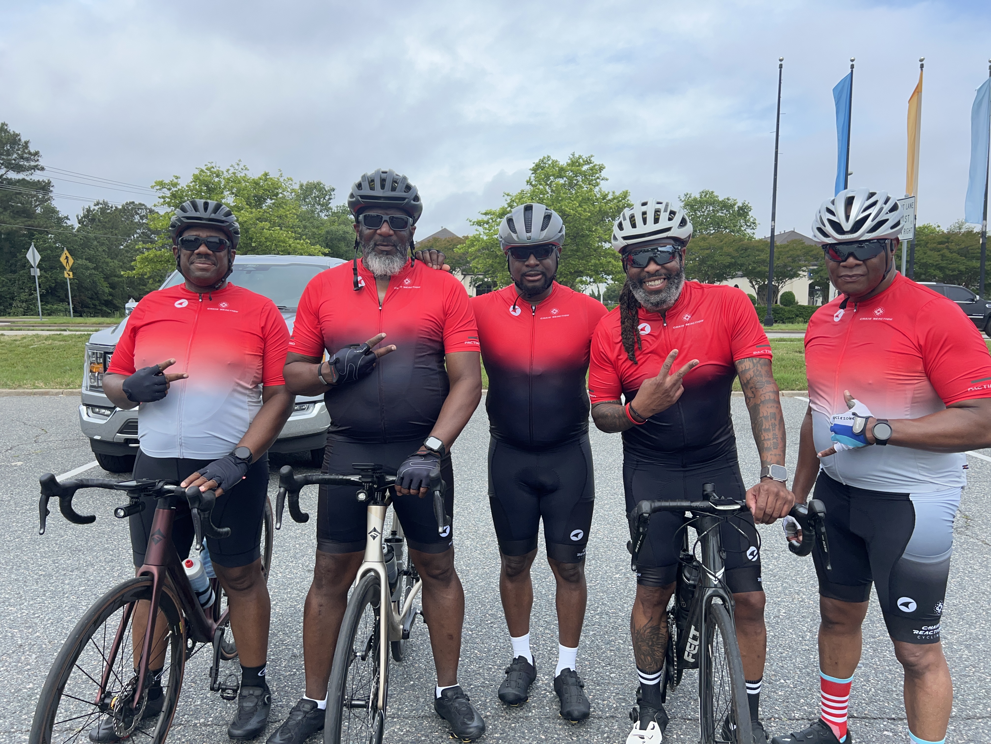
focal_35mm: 26
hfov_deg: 67.3
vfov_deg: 53.1
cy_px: 372
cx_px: 496
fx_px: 744
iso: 50
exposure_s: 1/1412
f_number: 1.5
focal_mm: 5.7
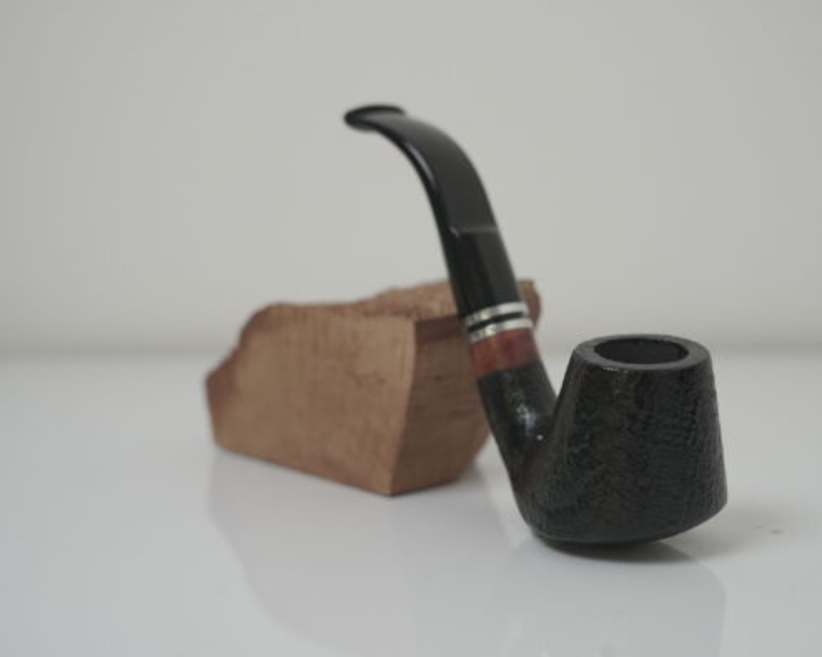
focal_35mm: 57
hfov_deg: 33.0
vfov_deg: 26.7
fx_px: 1386
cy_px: 331
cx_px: 476
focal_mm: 50
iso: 500
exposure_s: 1/125
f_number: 5.6
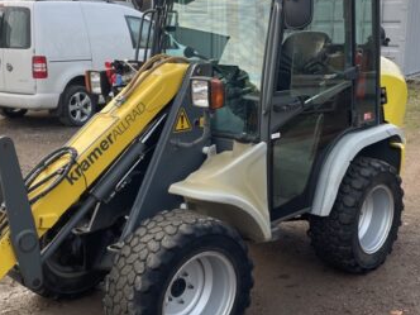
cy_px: 145
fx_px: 570
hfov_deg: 40.4
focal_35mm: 47
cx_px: 197
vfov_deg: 30.9
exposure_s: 1/154
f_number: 1.6
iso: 32
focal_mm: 4.2
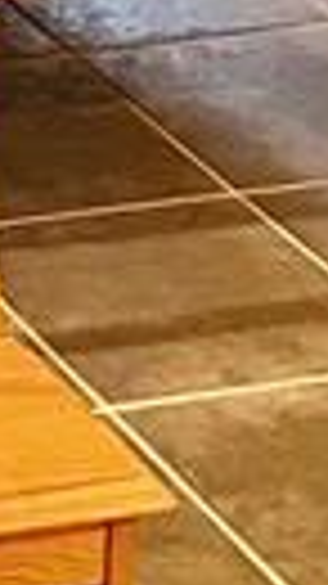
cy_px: -878
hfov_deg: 5.1
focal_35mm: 223
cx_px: -701
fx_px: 3452
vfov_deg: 8.7
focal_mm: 5.1
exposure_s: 1/60
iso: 400
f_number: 1.6
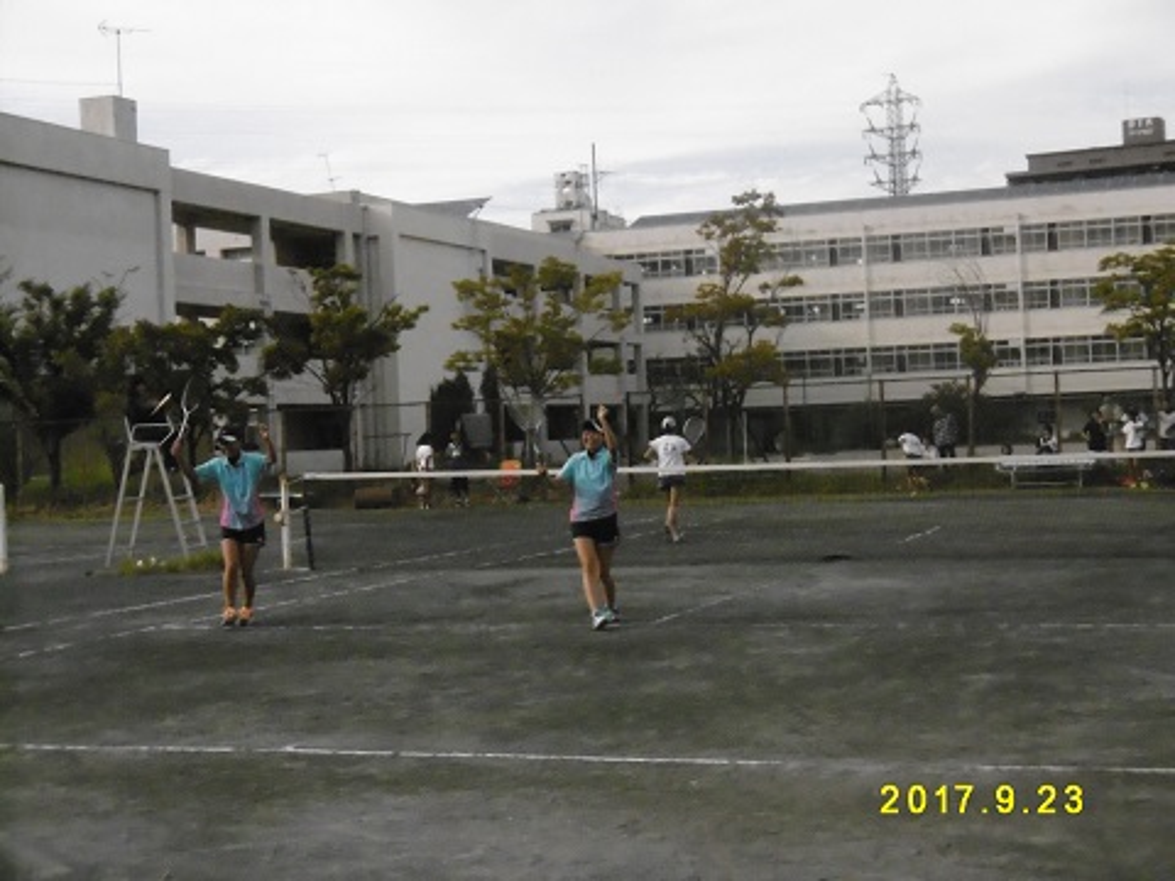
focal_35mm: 59
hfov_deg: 32.7
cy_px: 440
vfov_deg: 24.8
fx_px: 2003
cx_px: 588
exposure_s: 1/800
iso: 1600
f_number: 10.5
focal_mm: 10.5
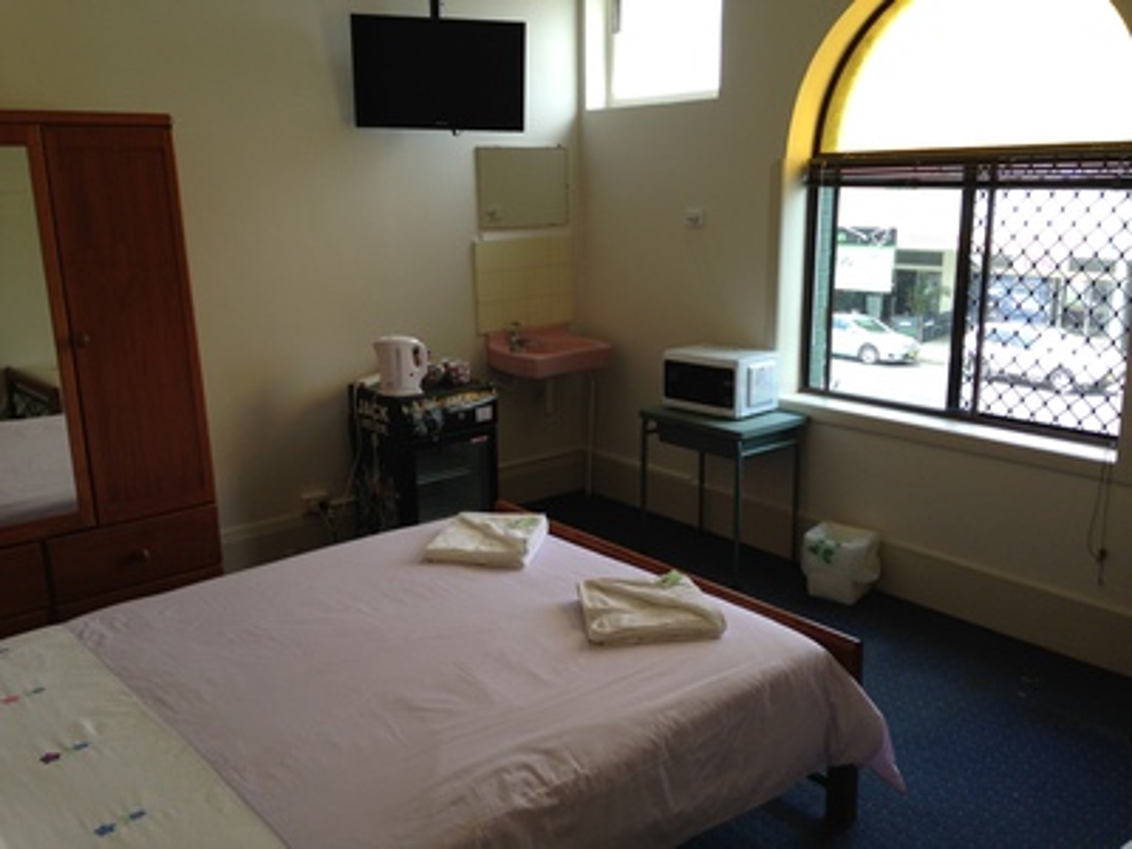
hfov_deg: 55.4
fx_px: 1079
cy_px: 424
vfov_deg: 42.9
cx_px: 566
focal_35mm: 33
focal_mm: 4.13
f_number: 2.4
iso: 64
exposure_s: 1/120
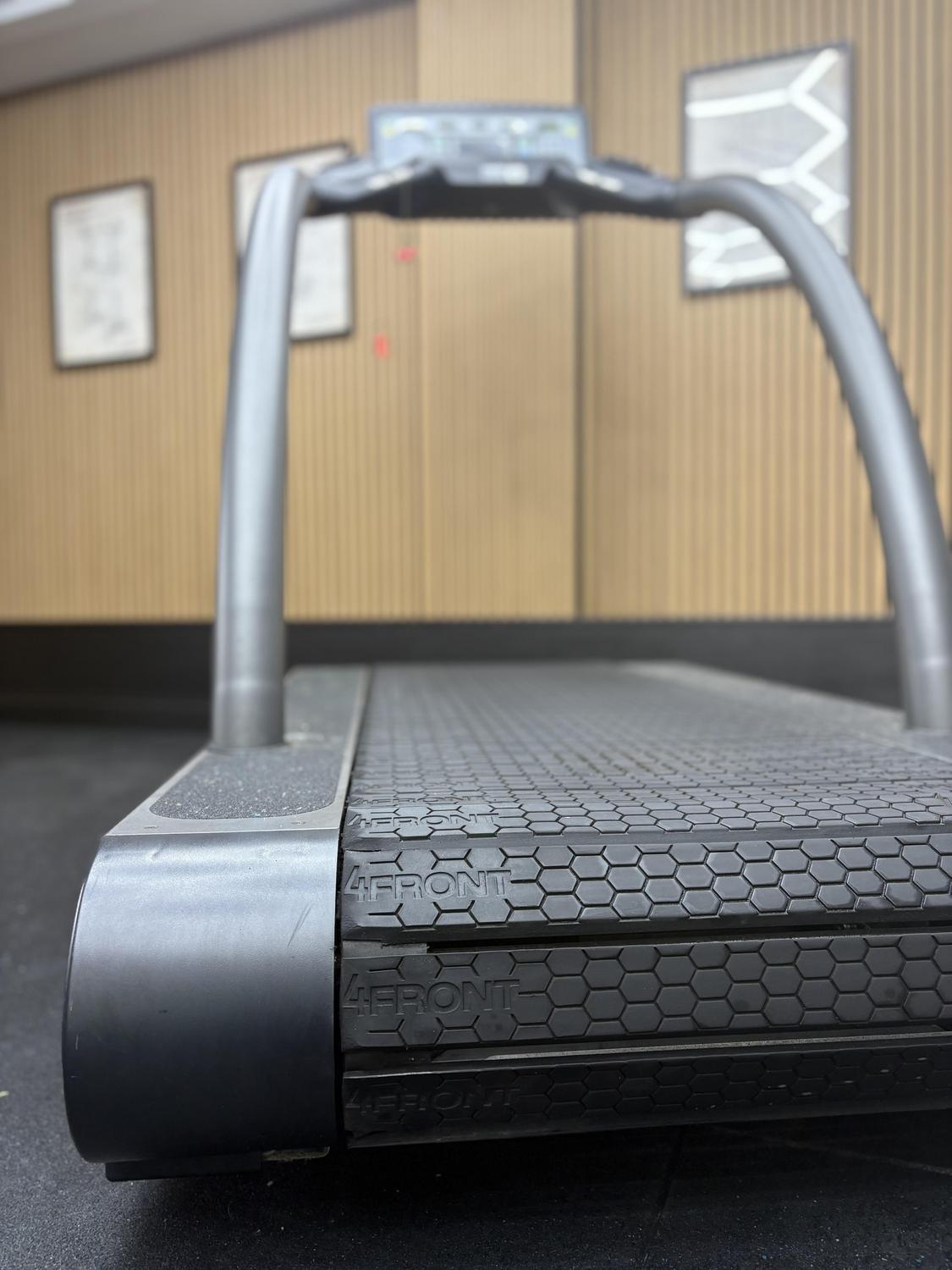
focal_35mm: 26
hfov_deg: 53.1
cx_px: 476
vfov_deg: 67.3
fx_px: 953
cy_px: 635
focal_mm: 5.96
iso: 80
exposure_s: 1/50
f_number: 1.6
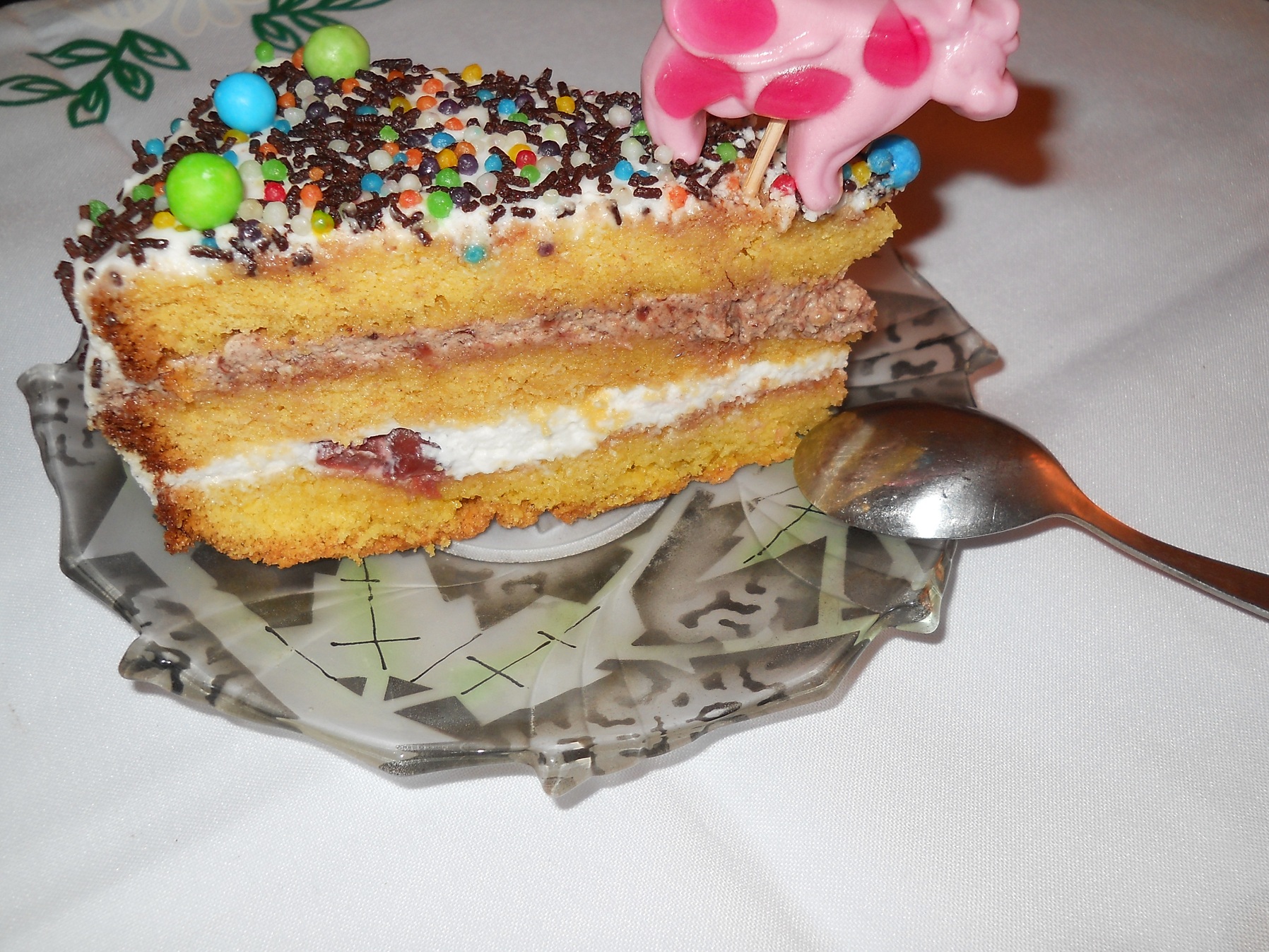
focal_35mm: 41
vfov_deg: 35.1
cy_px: 476
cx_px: 634
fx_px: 1503
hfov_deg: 45.8
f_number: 5.5
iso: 80
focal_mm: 6.72
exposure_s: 1/30
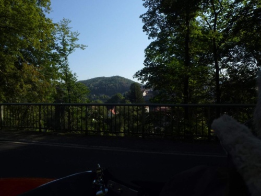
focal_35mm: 24
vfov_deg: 56.8
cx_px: 130
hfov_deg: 71.6
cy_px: 98
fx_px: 181
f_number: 4
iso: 100
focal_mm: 4.3
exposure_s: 1/800
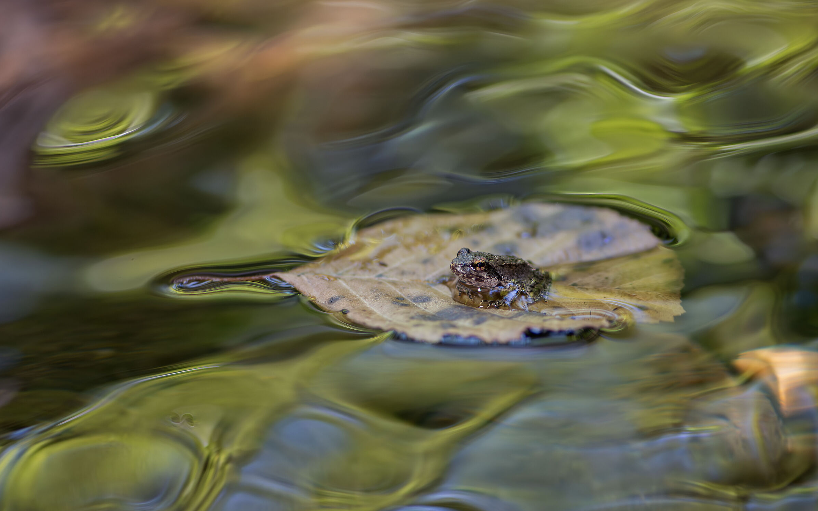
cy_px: 265
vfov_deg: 8.1
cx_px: 408
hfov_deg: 13.0
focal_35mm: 162
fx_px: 3601
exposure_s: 1/320
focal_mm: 105
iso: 800
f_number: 3
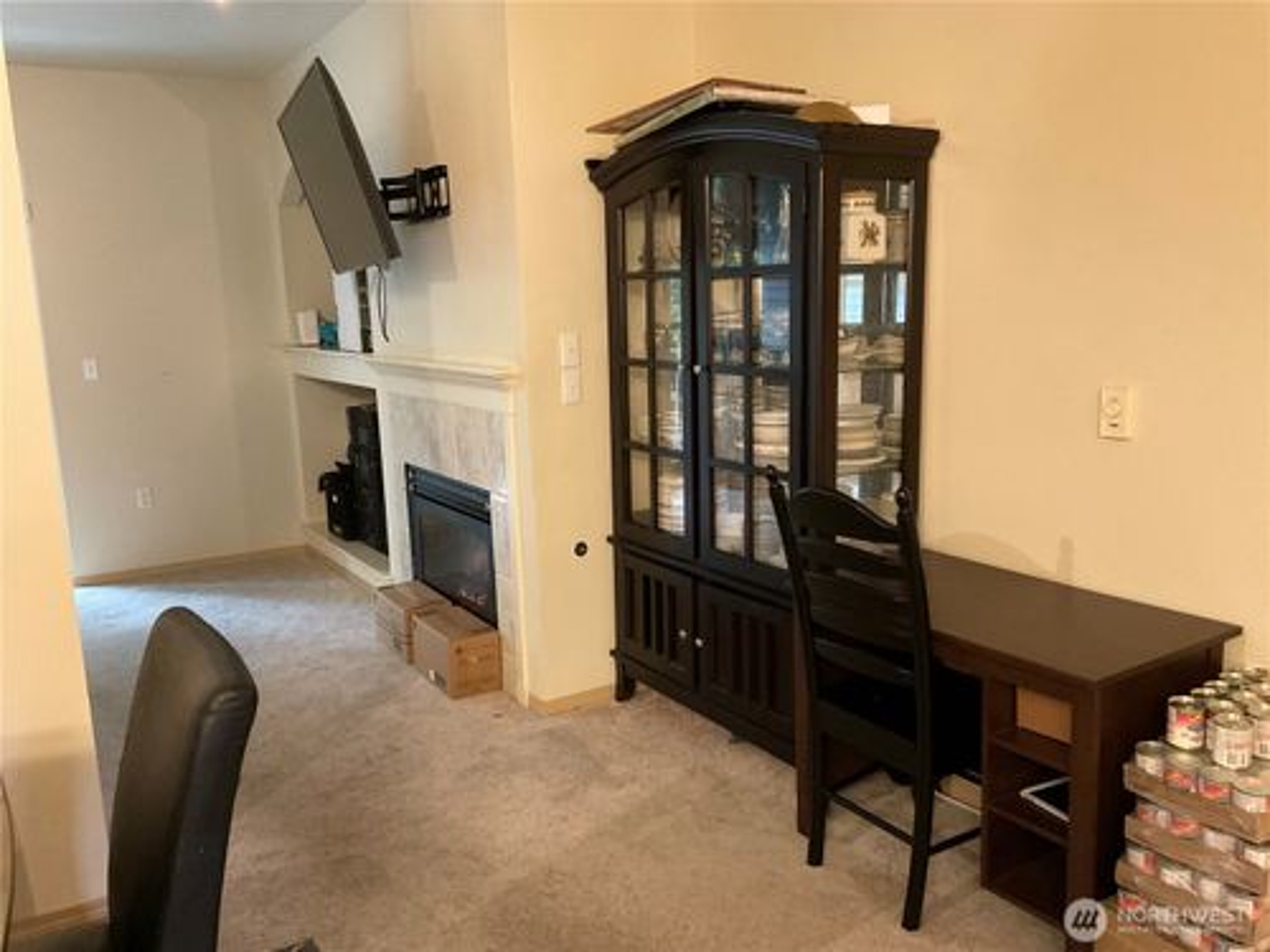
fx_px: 1064
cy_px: 476
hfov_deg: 61.7
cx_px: 635
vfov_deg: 48.2
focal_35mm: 29
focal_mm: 3
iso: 500
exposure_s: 1/30
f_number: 1.8
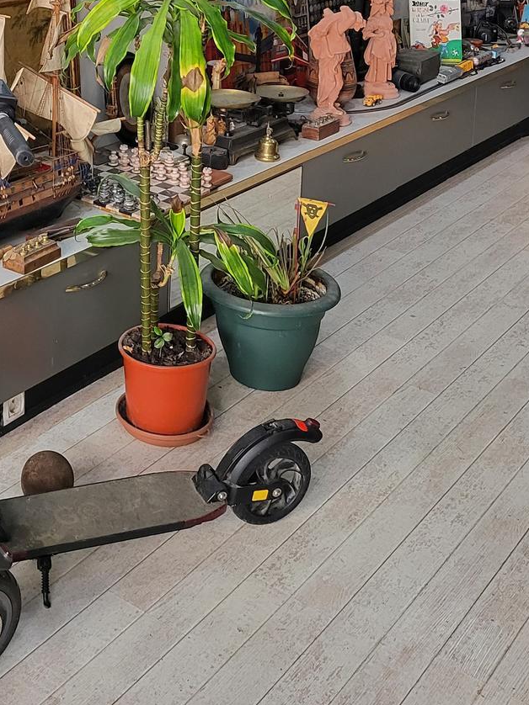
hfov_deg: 25.8
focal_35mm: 55
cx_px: 66
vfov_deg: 32.1
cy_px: -6
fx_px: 1121
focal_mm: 5
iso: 320
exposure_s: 1/100
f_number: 1.8
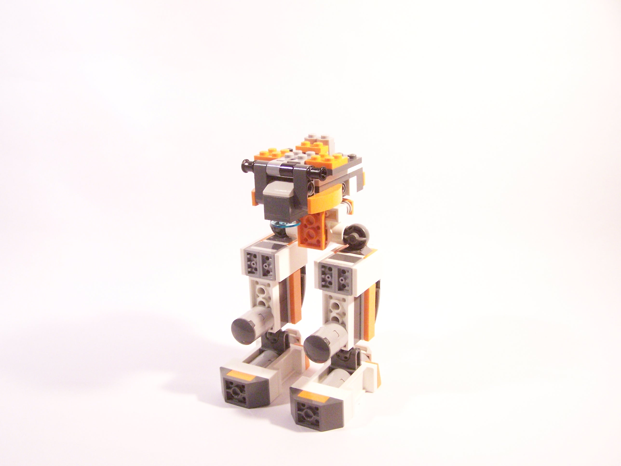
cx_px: 310
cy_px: 233
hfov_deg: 49.0
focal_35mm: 38
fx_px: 682
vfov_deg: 37.7
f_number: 3.2
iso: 400
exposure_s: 1/45
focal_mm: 6.3
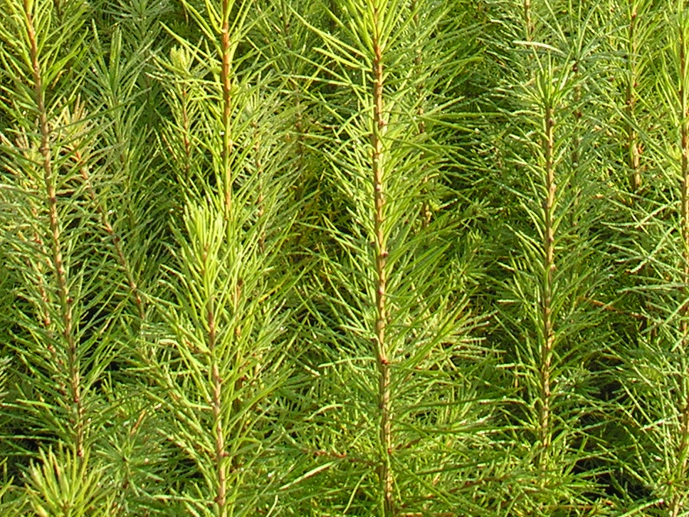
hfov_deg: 16.7
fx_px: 2349
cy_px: -271
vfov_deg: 12.0
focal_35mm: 118
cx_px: 325
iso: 100
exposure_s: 1/188
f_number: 5.6
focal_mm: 8.9
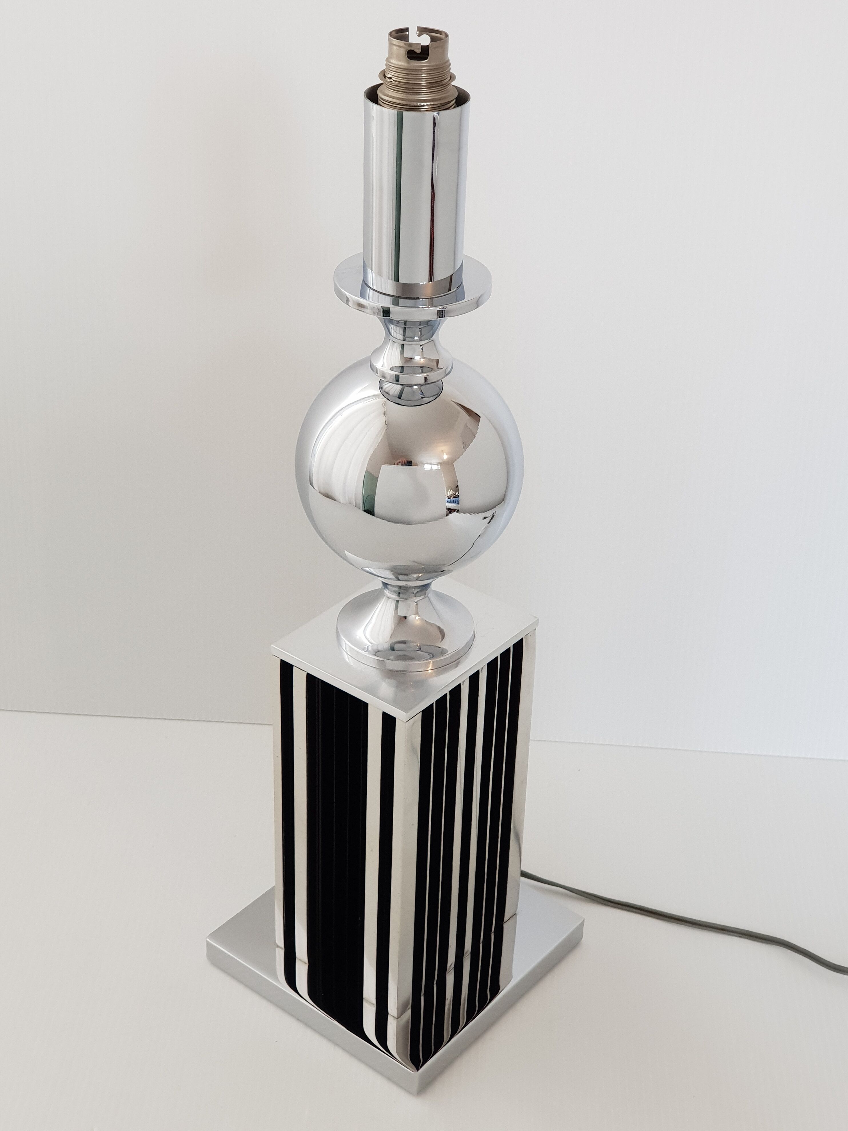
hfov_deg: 27.5
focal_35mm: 53
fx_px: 1731
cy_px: 556
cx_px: 428
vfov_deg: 36.2
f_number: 2.4
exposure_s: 1/33
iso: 100
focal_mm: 6
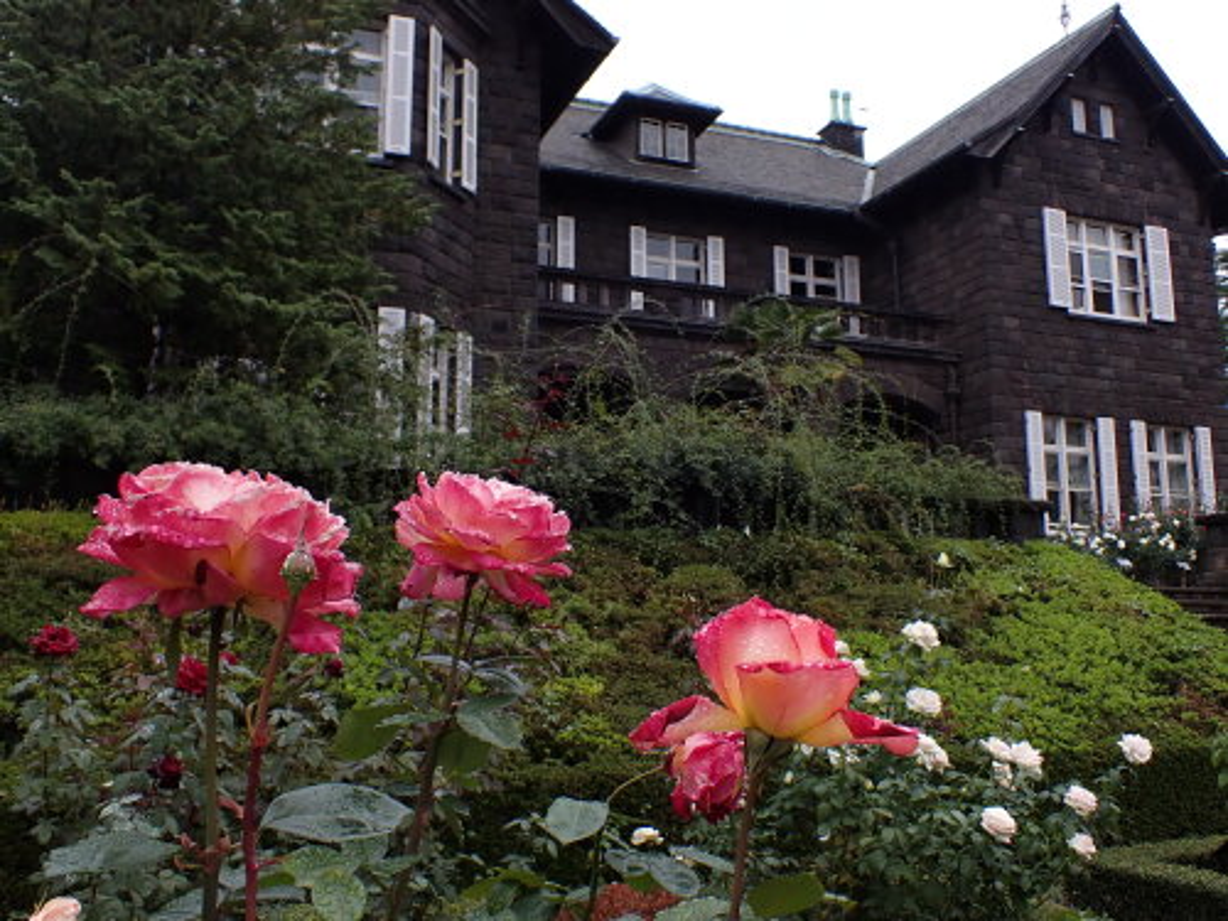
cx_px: 614
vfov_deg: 46.8
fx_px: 1064
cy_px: 460
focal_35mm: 30
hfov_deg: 60.0
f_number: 3.2
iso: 100
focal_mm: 5.4
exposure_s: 1/320
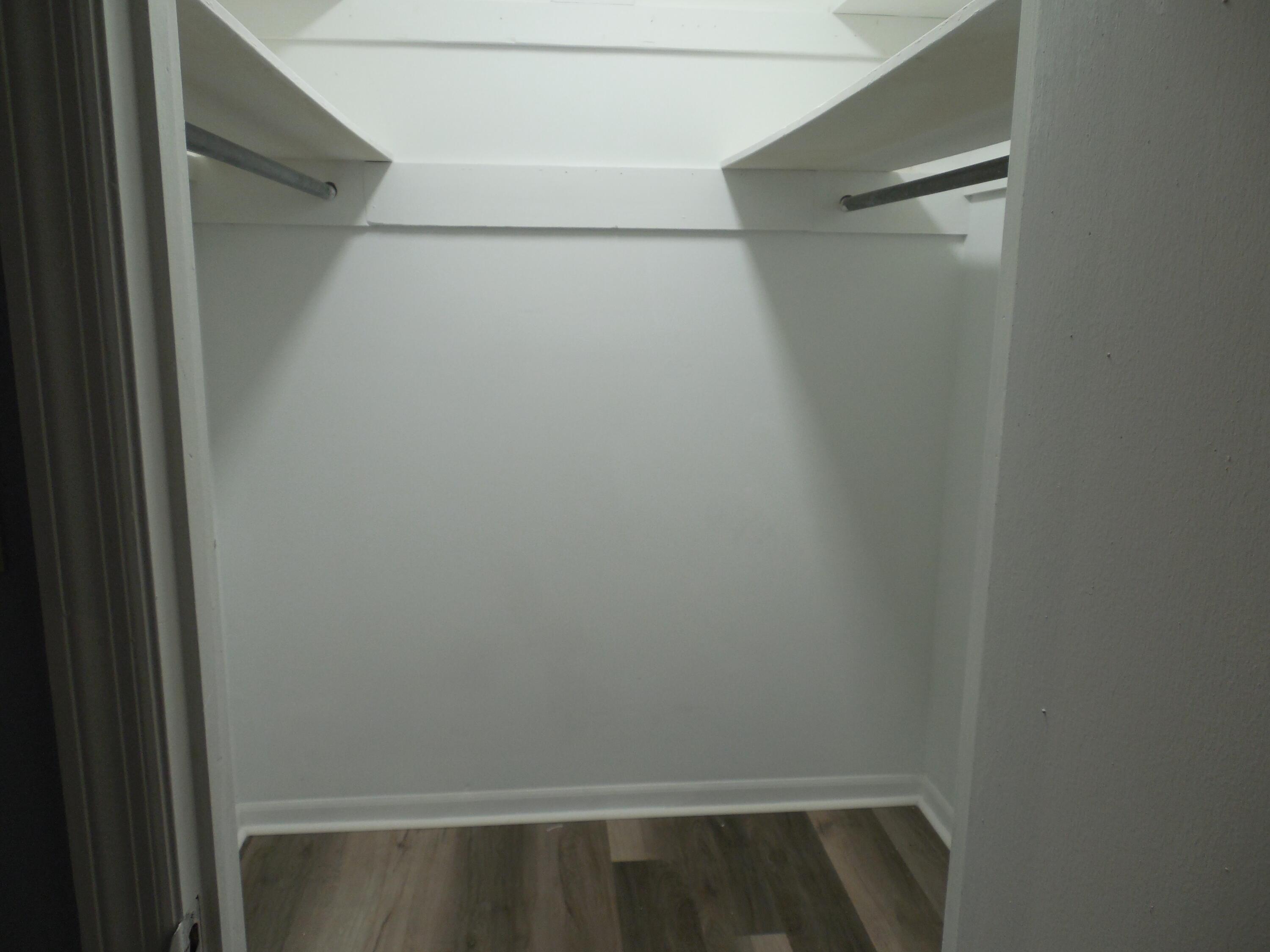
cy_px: 476
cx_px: 635
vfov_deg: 54.9
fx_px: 917
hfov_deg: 69.4
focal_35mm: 25
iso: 160
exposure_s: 1/30
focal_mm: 4.5
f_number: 3.3
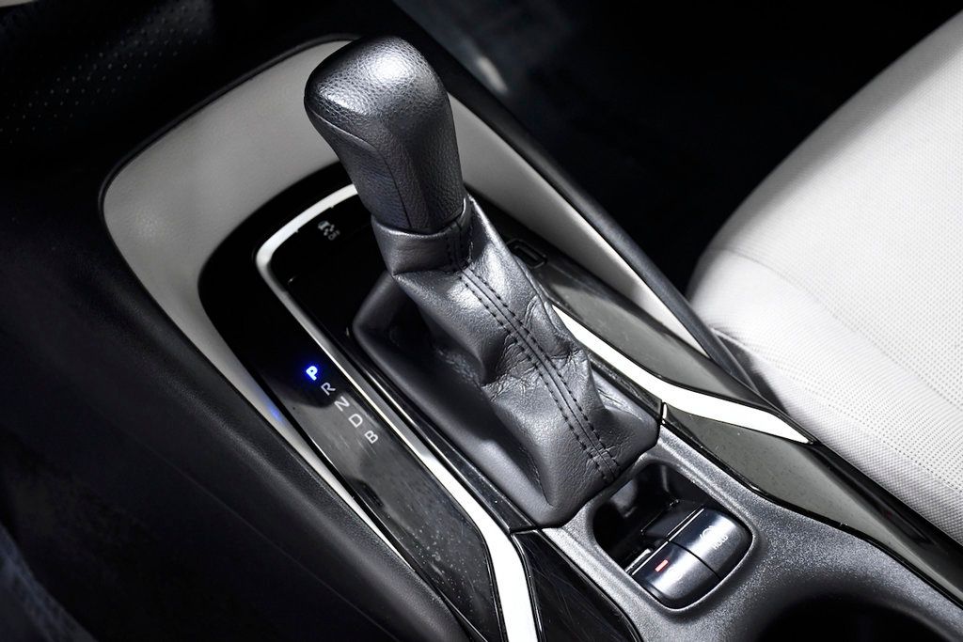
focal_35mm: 52
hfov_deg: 38.2
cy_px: 321
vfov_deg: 26.0
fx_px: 1391
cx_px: 482
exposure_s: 1/80
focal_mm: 35
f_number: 4.2
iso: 2500
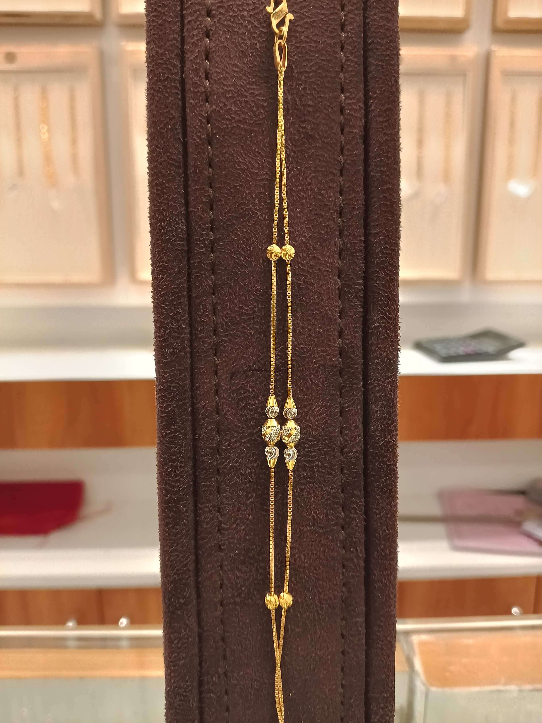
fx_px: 564
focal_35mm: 27
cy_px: 362
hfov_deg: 51.4
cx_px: 271
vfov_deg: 65.3
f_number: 1.8
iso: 160
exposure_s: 1/100
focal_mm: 3.61
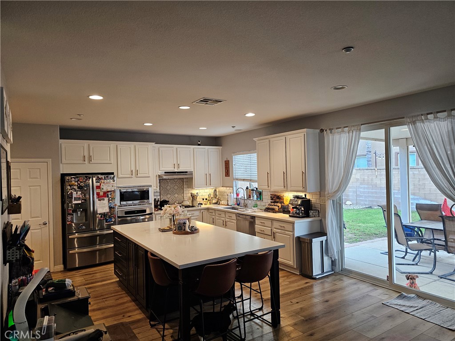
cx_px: 228
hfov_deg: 73.9
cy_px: 170
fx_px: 302
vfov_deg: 58.9
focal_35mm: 23
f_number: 1.7
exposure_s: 1/120
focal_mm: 6.3
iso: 250
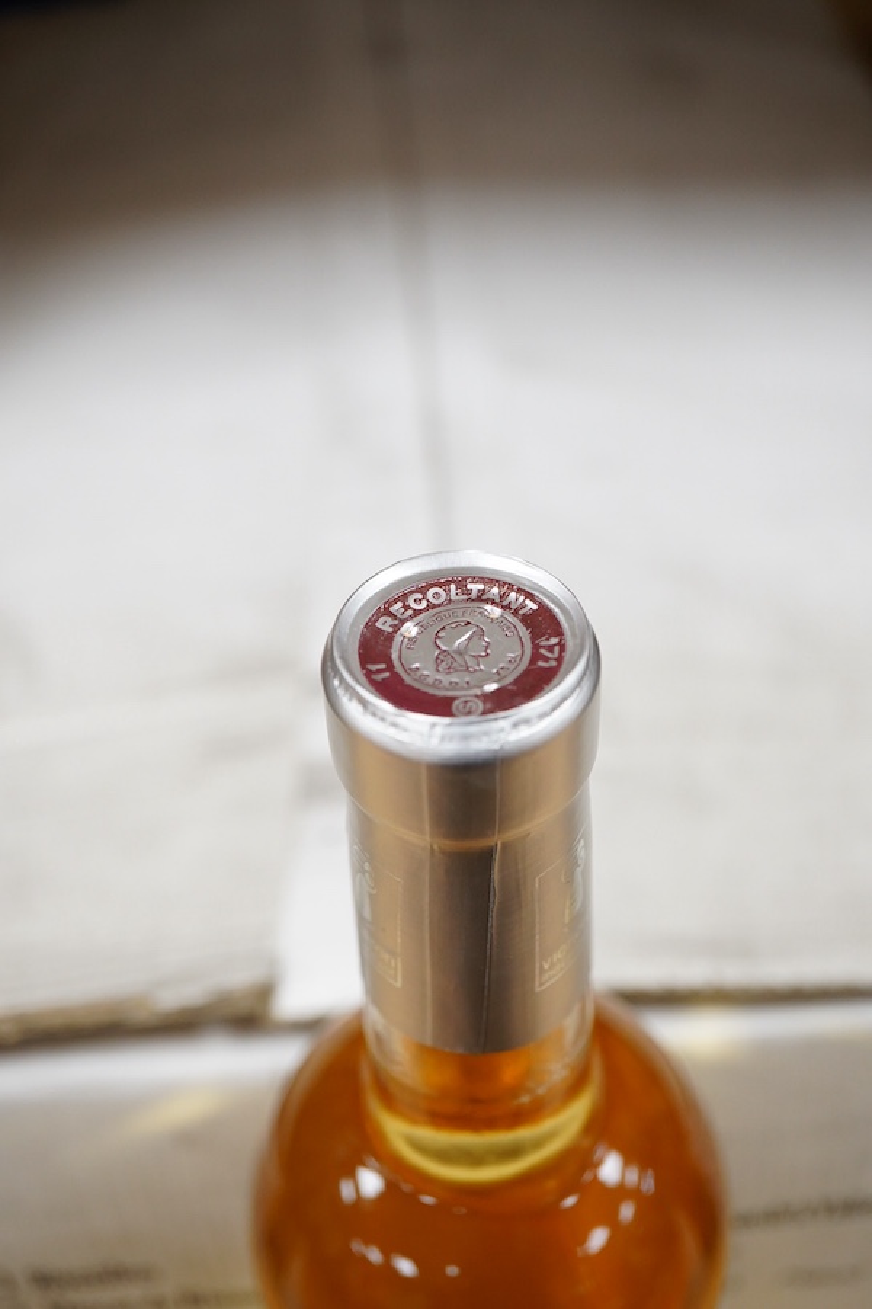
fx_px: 1635
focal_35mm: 45
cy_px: 654
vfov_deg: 43.6
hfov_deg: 29.9
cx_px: 436
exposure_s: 1/125
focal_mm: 30
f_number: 7.1
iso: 1250
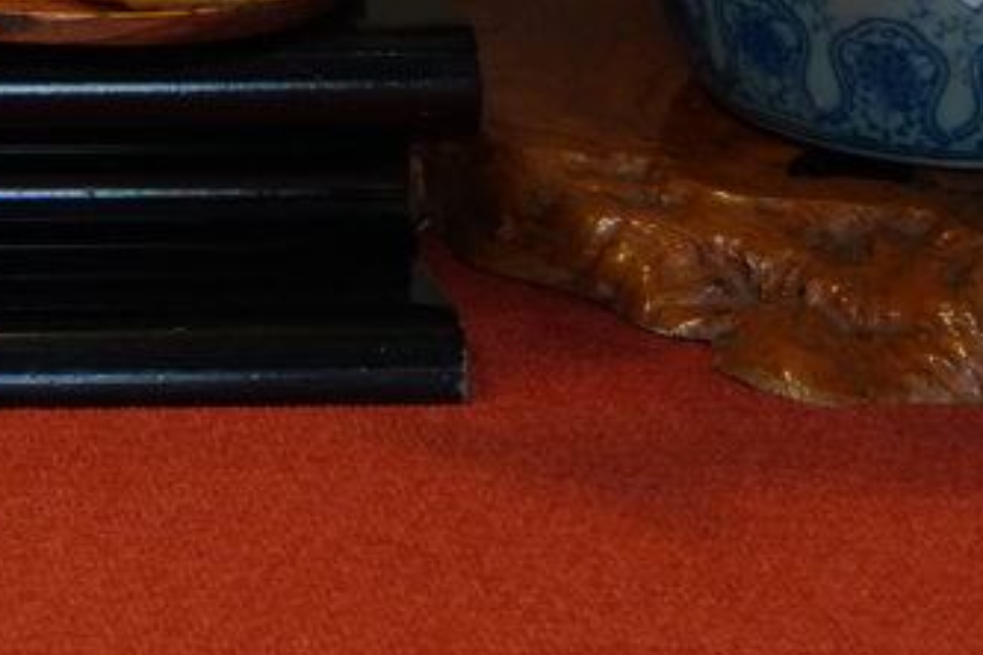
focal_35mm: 246
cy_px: -1831
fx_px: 6717
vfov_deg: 5.1
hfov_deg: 7.9
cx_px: -1131
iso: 320
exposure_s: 1/50
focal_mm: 32
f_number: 2.8
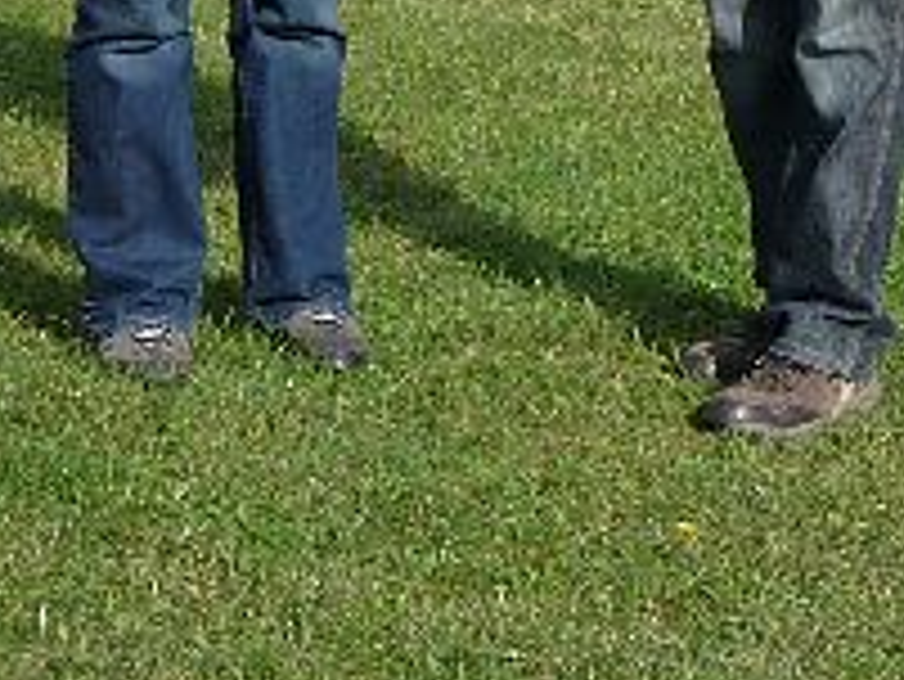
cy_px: -356
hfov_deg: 9.9
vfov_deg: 7.3
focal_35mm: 199
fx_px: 5200
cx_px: 481
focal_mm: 8.5
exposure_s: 1/500
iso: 100
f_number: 4.2
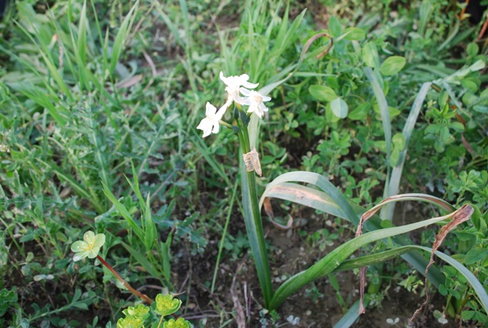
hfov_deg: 53.0
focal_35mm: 36
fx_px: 489
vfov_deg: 37.1
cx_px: 244
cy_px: 164
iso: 200
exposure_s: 1/80
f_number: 4.5
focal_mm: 24
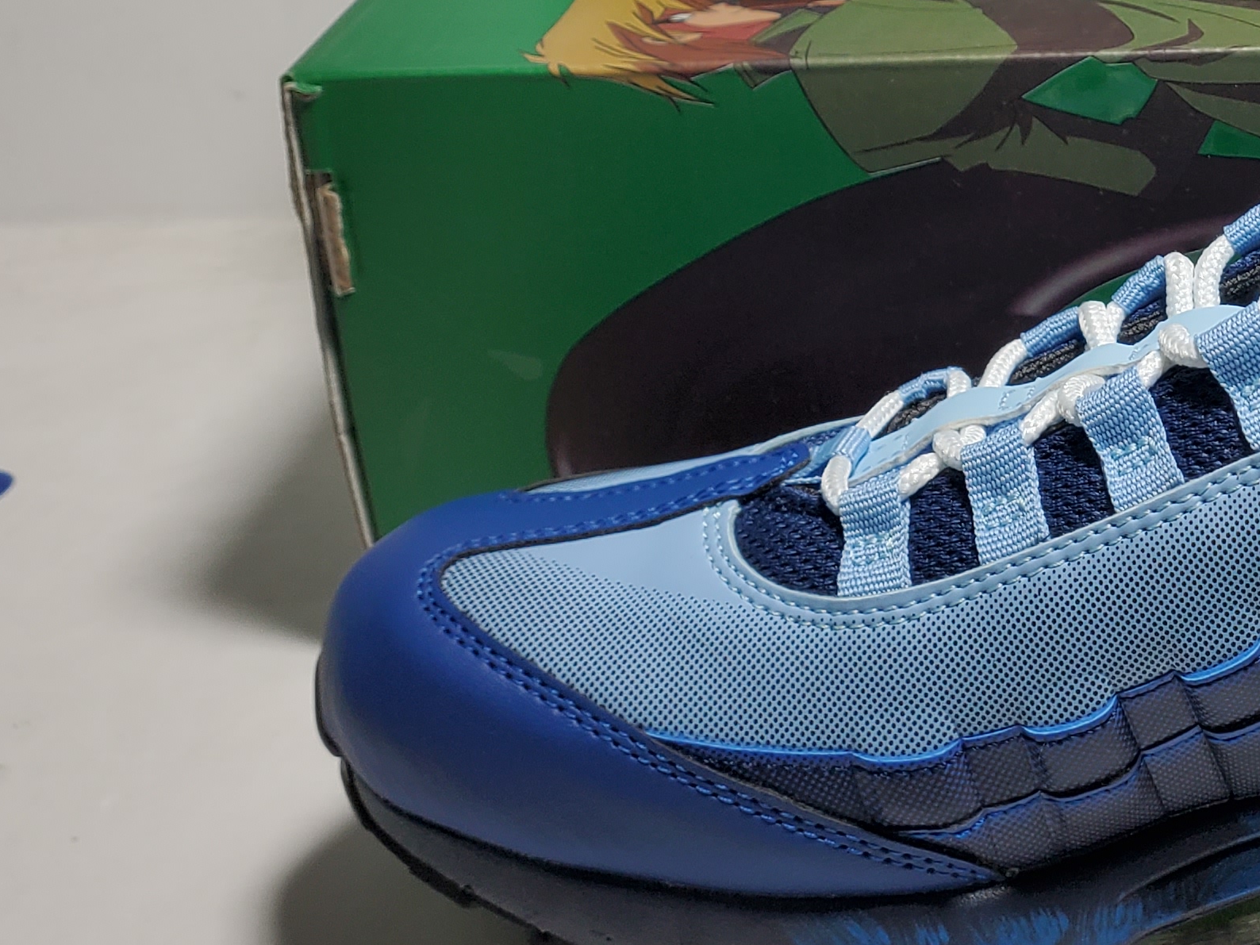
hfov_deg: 27.5
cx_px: 1287
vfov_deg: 21.7
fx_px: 2402
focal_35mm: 66
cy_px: 70
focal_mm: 4.3
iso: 50
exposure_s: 1/578
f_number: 1.5
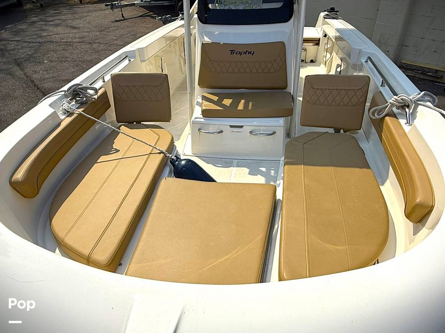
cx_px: 222
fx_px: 283
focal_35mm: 22
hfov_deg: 76.4
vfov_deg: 61.0
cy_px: 166
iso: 50
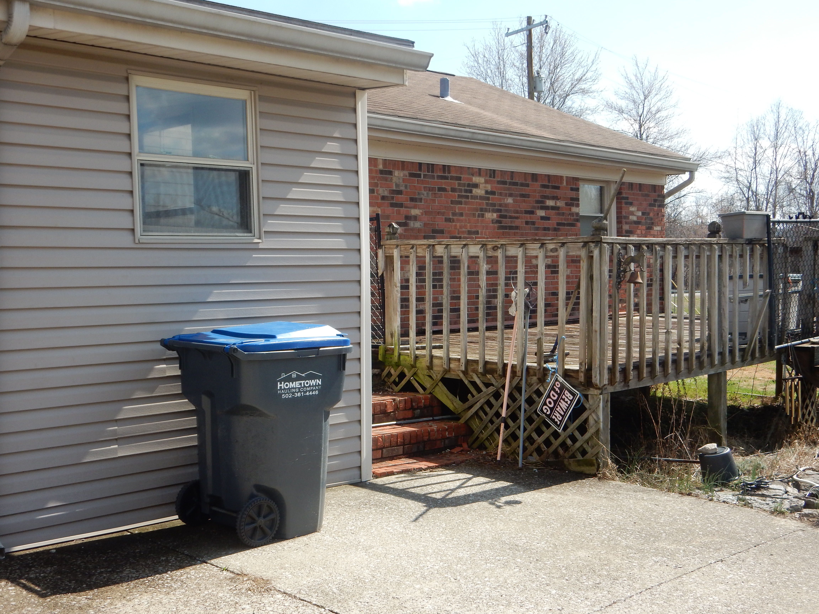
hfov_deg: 43.9
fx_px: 1017
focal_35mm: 43
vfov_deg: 33.6
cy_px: 307
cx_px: 410
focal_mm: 7.6
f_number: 4.2
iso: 125
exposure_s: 1/640
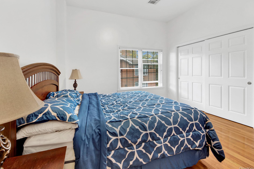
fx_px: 92
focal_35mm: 13
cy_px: 80
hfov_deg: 108.3
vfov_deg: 85.4
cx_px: 129
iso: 100
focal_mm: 8
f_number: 8
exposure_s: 2
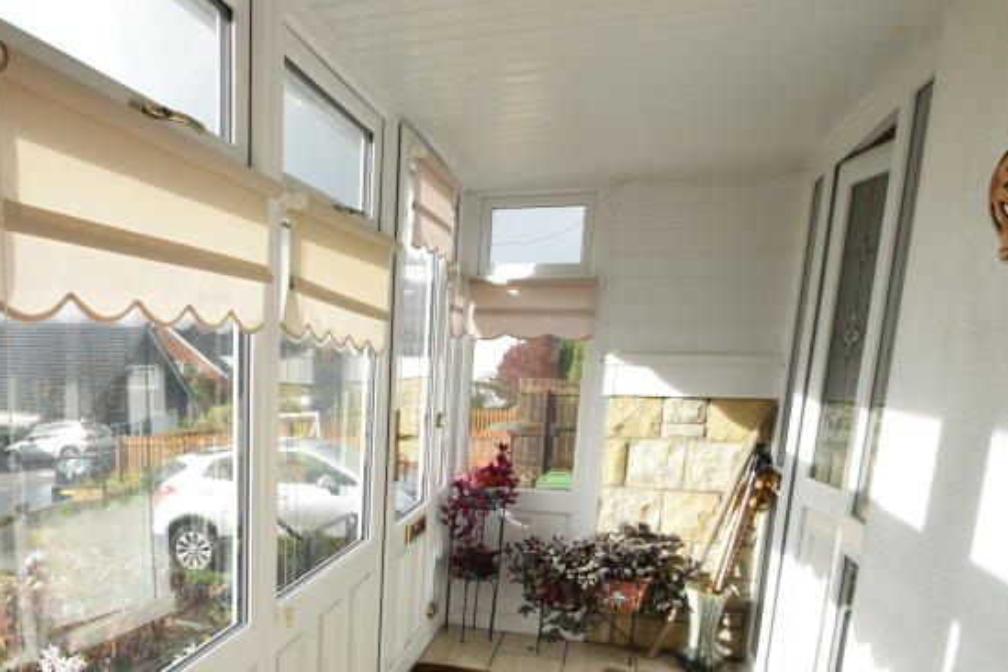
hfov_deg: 63.4
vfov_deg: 44.8
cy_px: 507
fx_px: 784
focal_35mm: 28
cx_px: 316
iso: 800
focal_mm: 10
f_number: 11
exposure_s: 1/500
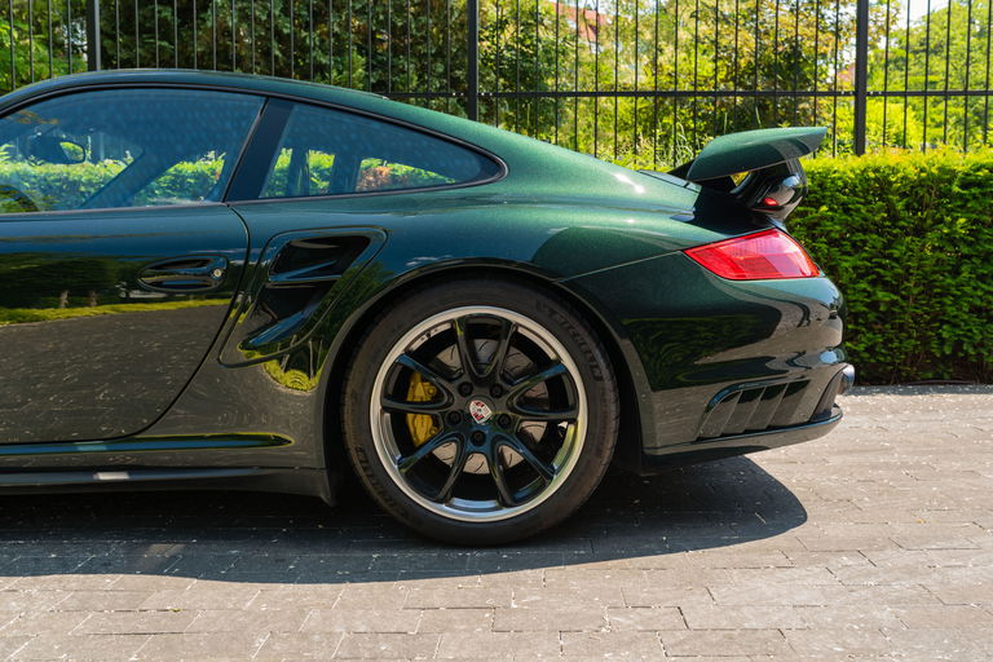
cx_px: 496
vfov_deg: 37.9
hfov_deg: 54.4
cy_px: 331
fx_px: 965
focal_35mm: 35
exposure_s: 1/15
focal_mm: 35
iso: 100
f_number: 7.1
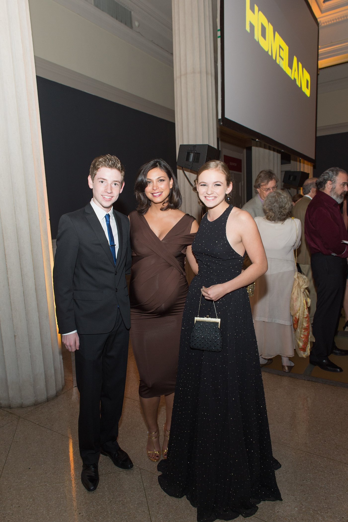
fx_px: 348
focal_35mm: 24
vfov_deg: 73.7
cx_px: 174
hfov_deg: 53.1
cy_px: 261
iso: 1000
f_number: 6.3
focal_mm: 24
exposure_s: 1/30
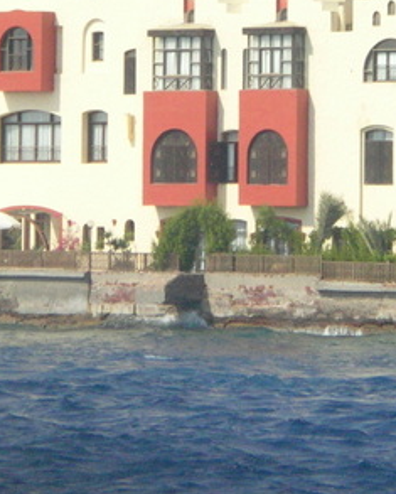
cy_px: 23
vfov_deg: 5.1
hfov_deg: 4.1
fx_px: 5485
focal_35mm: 375
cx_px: 265
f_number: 5.2
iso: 200
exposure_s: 1/2000
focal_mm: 23.3
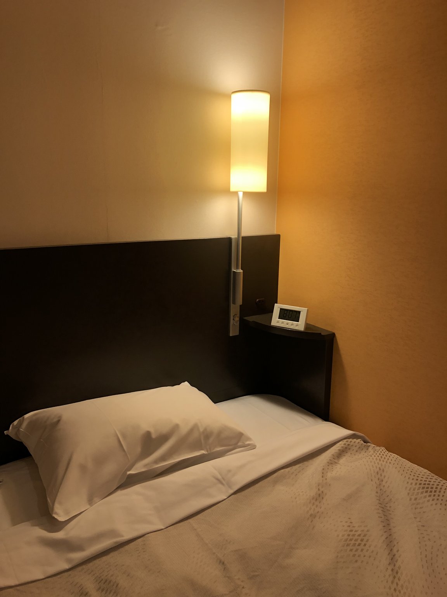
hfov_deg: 49.7
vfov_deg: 63.4
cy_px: 298
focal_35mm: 28
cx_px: 224
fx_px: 482
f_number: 1.8
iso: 100
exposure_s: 1/100
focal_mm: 3.99
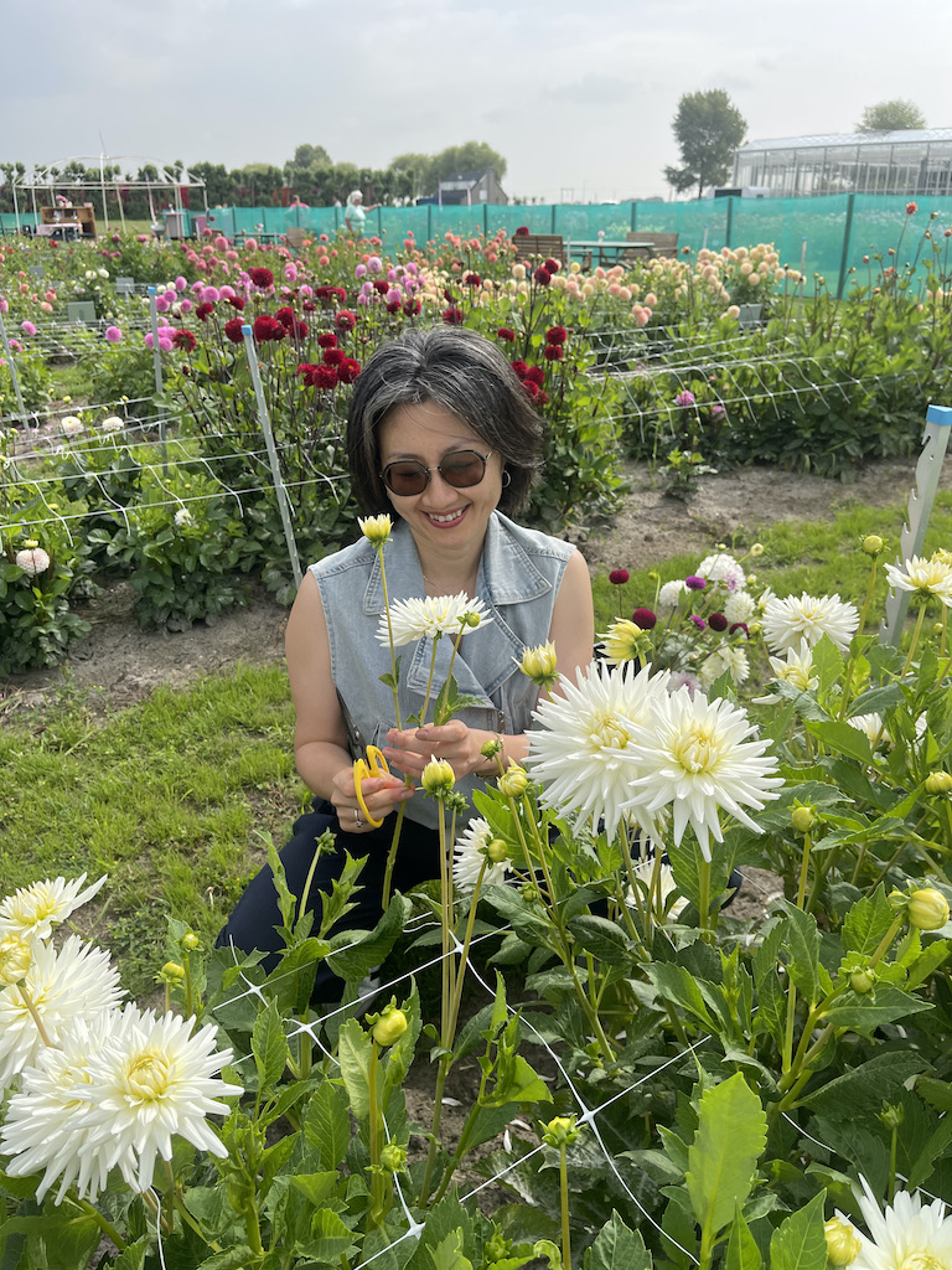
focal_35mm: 26
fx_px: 953
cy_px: 635
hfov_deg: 53.1
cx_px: 476
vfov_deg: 67.3
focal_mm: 5.1
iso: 50
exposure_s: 1/4202
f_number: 1.6
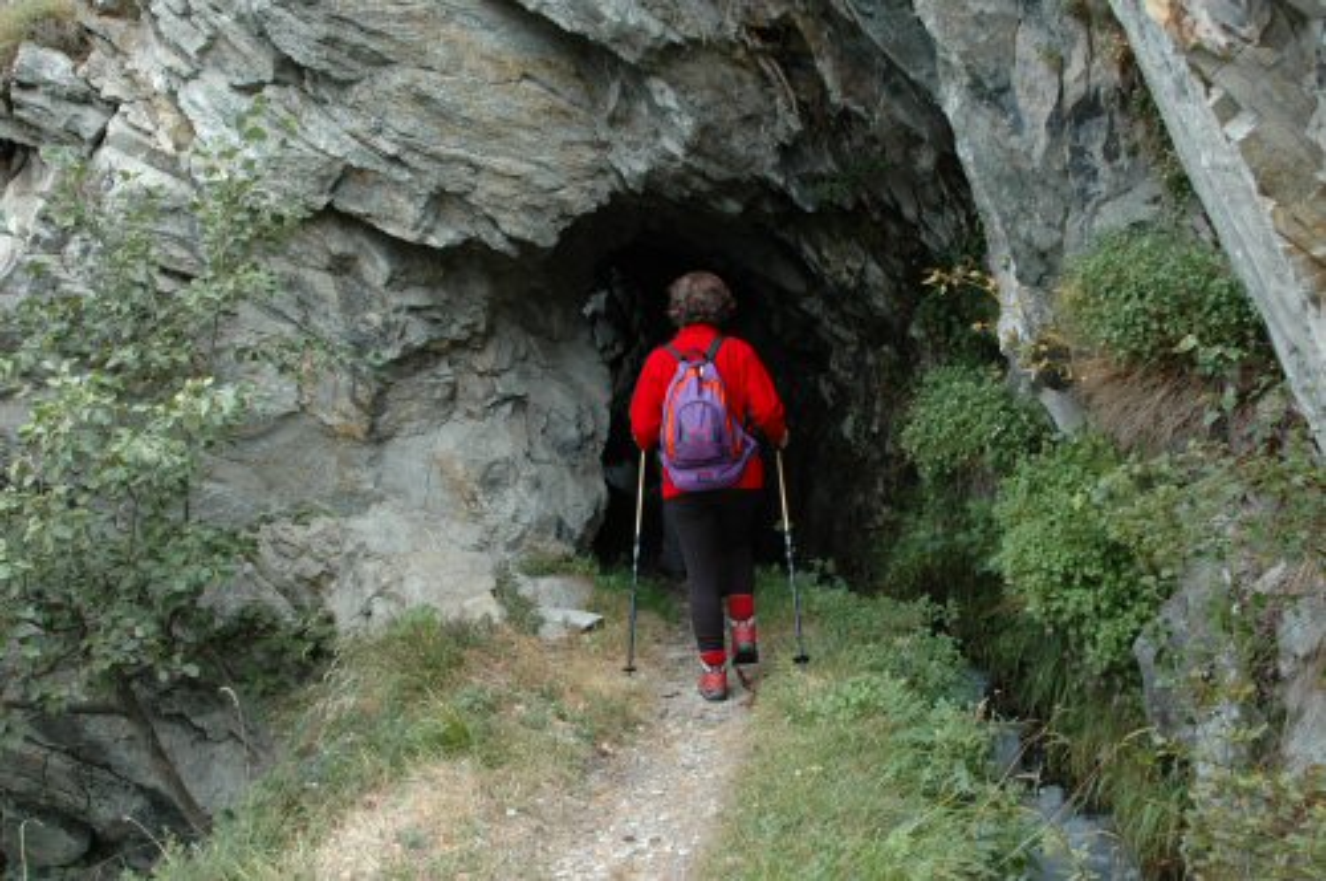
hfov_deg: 46.5
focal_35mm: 42
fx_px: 1545
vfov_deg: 31.8
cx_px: 663
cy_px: 440
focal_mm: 28
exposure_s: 1/80
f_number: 4.5
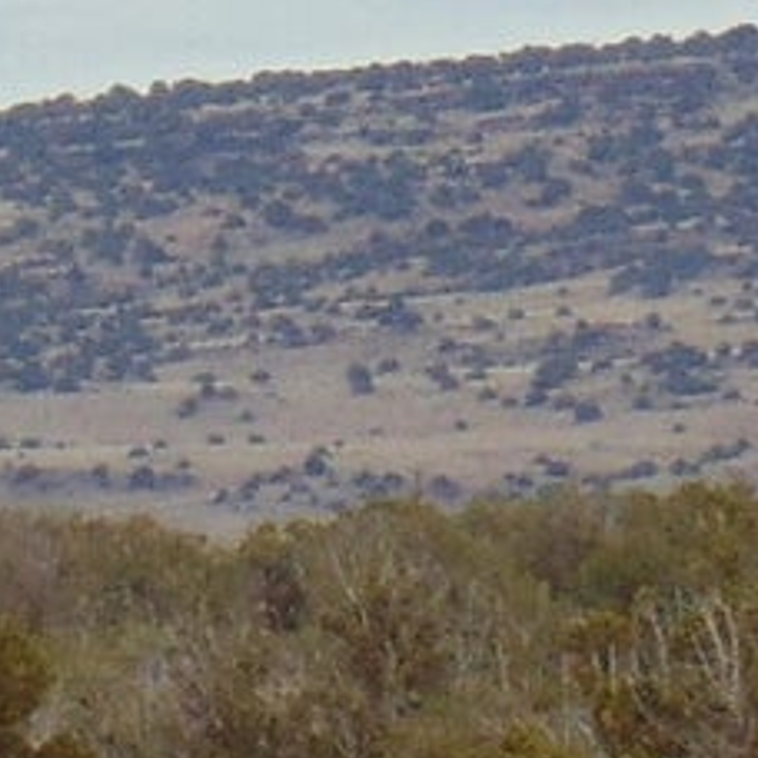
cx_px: -1594
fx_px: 33569
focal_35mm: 1355
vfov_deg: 1.3
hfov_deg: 1.3
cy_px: 1543
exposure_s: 1/500
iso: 80
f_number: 4
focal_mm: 29.5
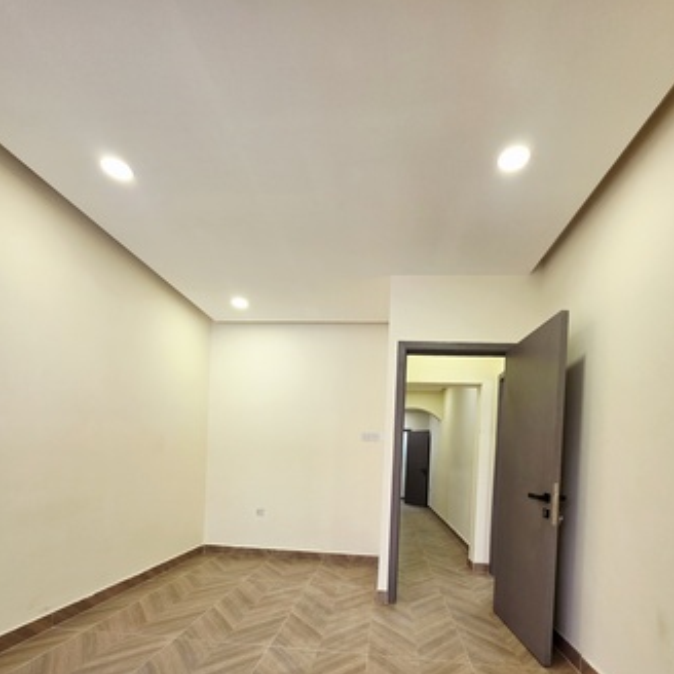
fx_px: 352
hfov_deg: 87.4
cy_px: 465
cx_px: 348
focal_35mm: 16
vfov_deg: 83.5
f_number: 1.9
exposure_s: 1/101
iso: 100
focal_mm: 2.2
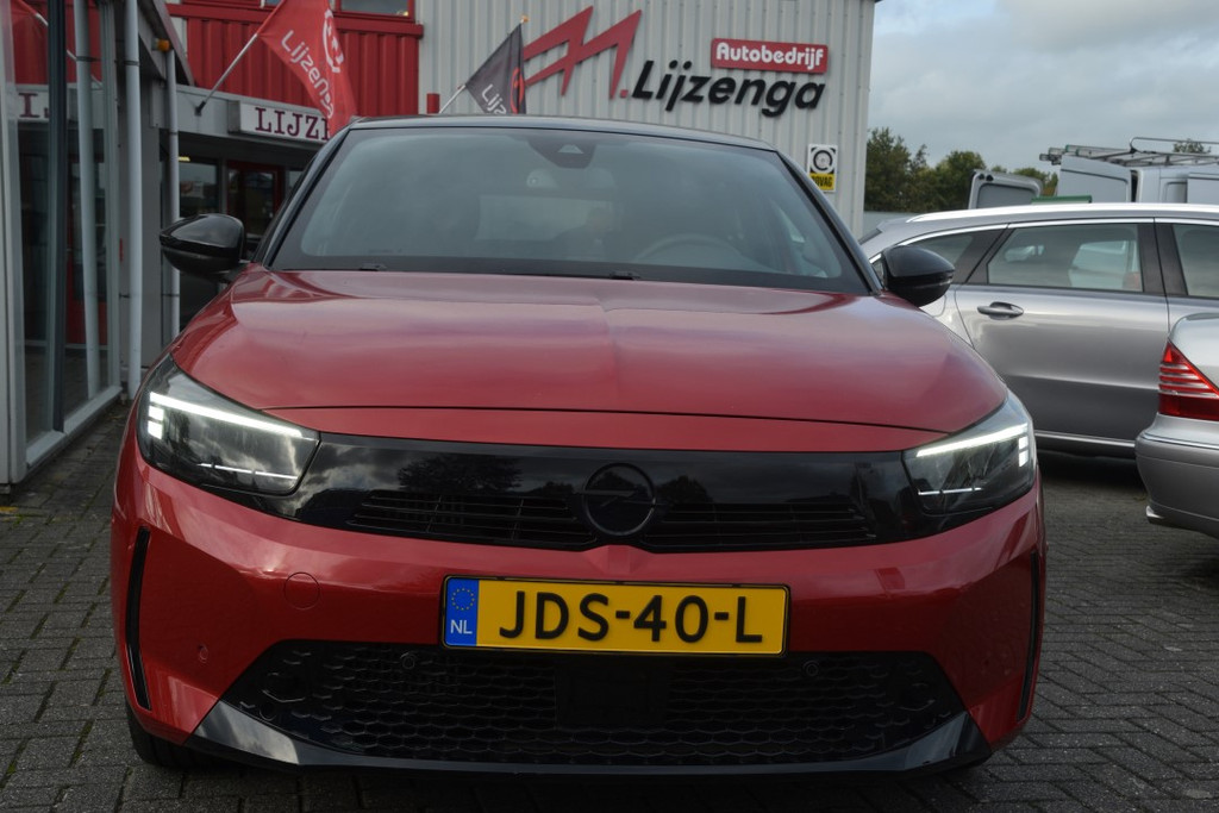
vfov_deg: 29.9
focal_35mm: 45
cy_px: 406
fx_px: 1524
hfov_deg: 43.6
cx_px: 610
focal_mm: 30
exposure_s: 1/320
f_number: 9
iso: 200
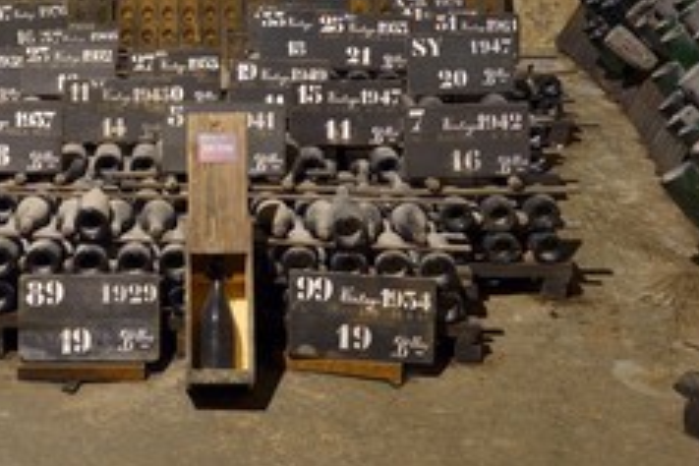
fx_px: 1204
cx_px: 136
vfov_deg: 21.5
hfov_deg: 31.5
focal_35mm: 62
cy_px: 65
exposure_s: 10
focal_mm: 35
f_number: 7.1
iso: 400
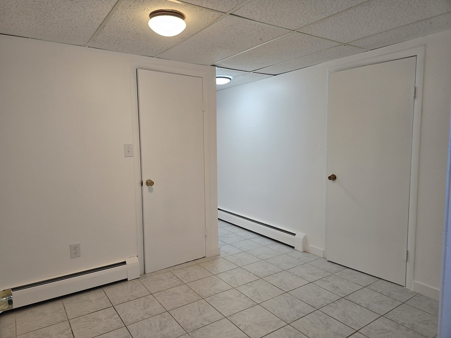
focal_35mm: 23
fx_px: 300
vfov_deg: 58.9
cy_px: 169
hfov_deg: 73.9
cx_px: 226
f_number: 1.7
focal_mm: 6.3
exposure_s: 1/120
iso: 100
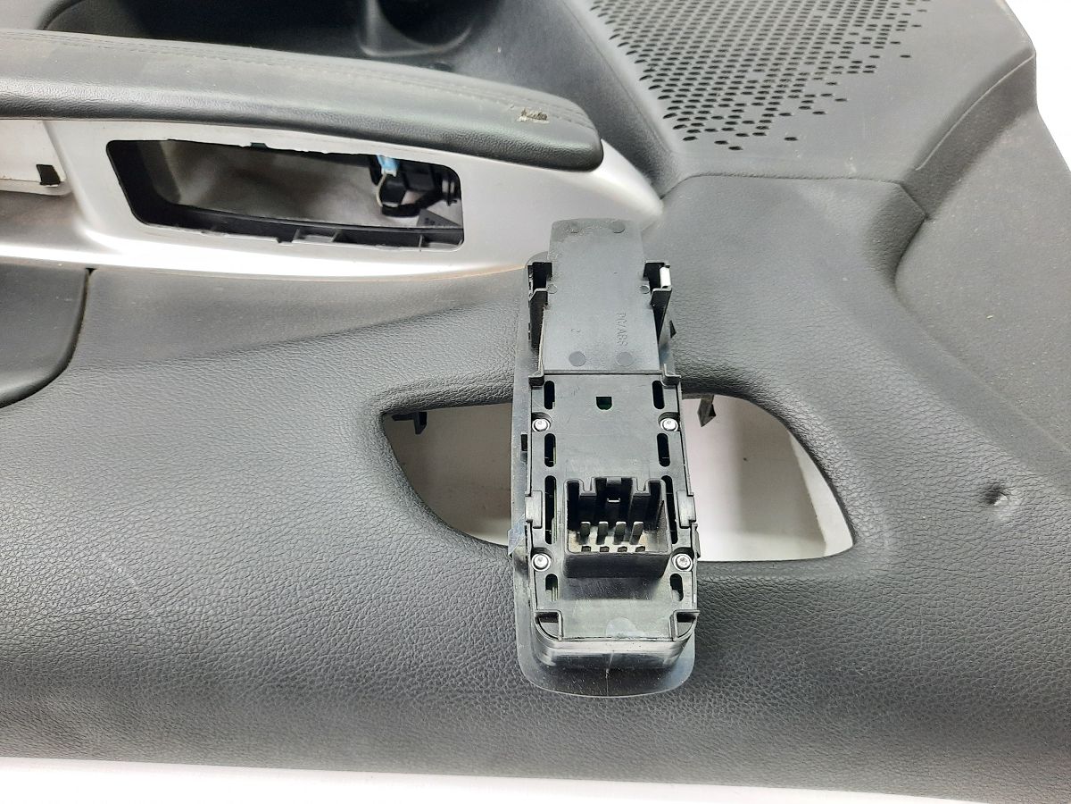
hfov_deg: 69.4
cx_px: 536
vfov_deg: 54.9
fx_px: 773
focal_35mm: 25
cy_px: 402
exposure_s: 1/33
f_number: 2
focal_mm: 4.6
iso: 320
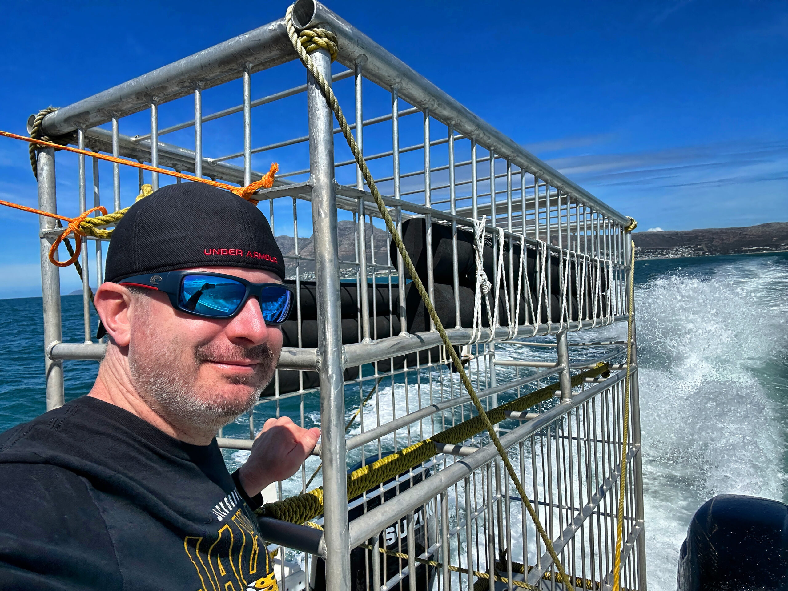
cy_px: 296
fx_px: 524
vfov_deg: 58.9
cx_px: 394
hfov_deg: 73.9
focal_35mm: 23
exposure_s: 1/1795
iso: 25
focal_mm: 2.69
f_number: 1.9
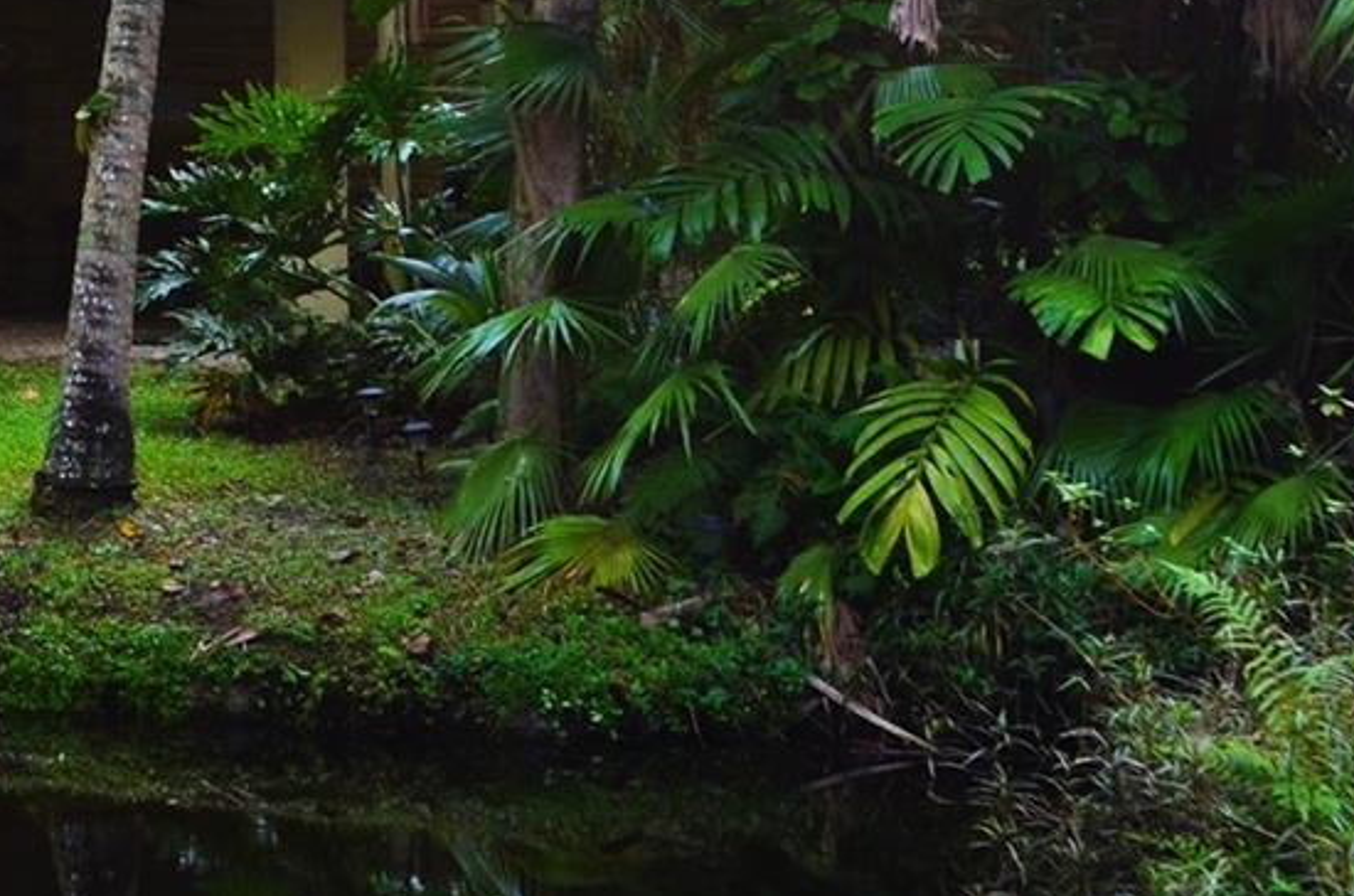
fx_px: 3602
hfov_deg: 20.3
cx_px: -145
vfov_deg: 13.9
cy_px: -90
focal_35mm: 96
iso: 500
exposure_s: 1/60
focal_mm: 22
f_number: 8
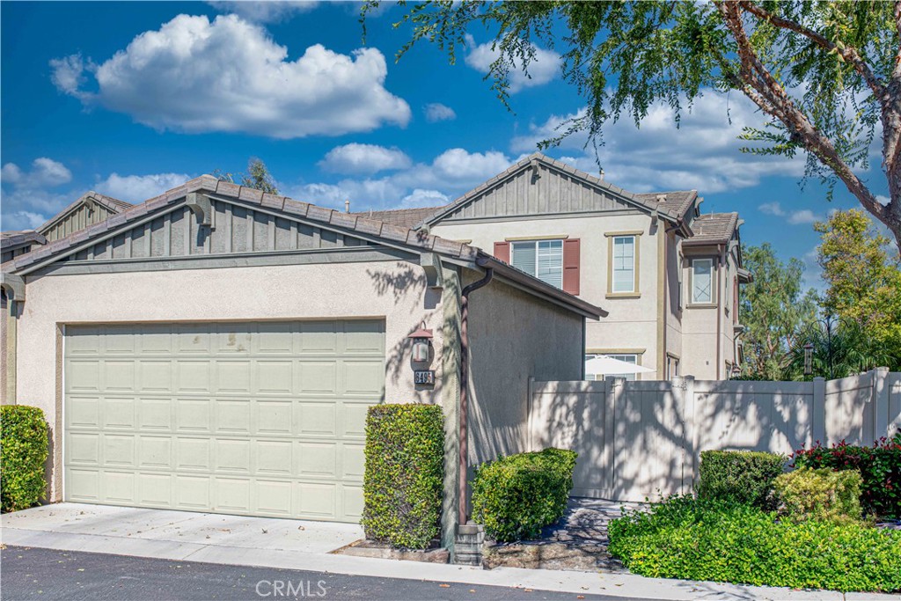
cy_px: 300
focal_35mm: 35
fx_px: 876
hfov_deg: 54.4
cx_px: 450
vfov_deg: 37.9
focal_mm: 35
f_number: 8
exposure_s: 1/1000
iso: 500
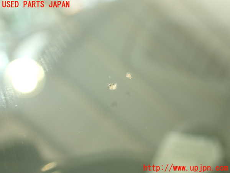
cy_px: 86
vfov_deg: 44.2
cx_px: 115
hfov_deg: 56.8
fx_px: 213
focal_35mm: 32
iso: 200
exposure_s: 1/40
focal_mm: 5.79
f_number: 2.4
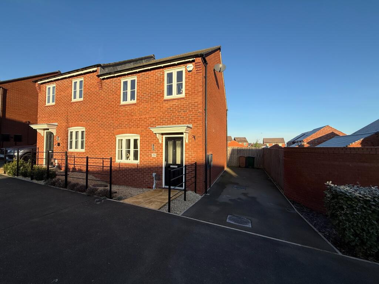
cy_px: 142
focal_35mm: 14
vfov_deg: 85.7
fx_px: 153
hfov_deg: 102.1
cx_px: 190
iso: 50
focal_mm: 2.22
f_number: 2.2
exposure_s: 1/1339
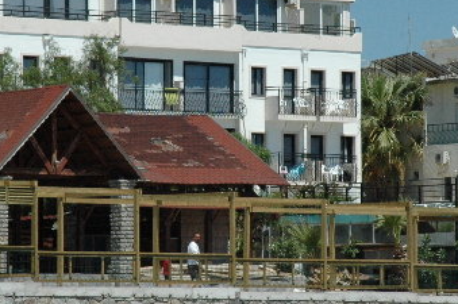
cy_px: 123
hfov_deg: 8.3
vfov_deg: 5.5
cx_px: 235
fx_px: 3151
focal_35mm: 248
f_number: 14
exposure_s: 1/800
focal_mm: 70
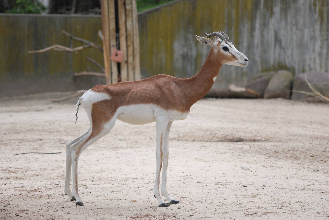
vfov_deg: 7.7
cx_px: 164
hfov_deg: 11.4
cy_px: 110
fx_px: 1647
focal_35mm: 180
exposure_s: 1/400
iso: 200
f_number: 5
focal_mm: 120
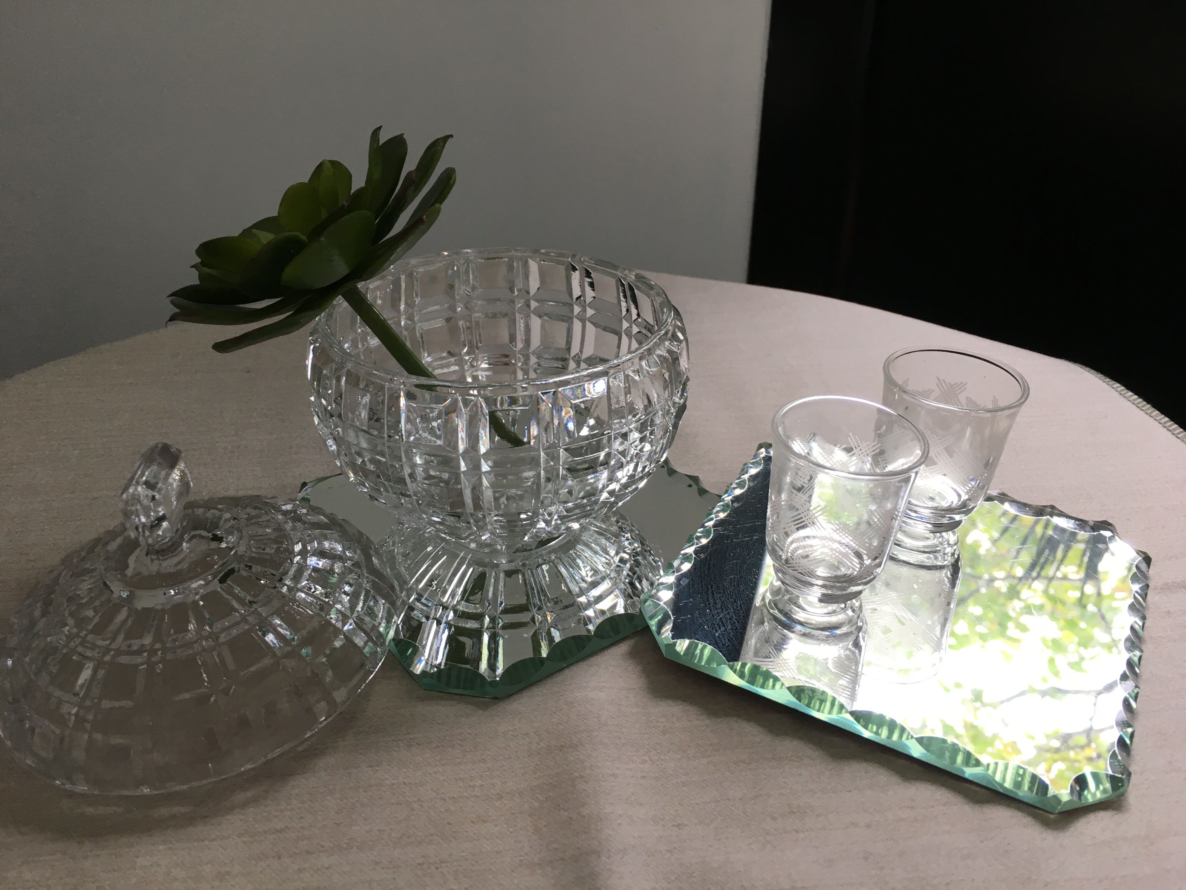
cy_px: 445
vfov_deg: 48.2
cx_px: 593
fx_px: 994
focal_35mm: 29
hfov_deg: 61.7
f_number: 2.2
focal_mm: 4.15
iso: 25
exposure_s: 1/33
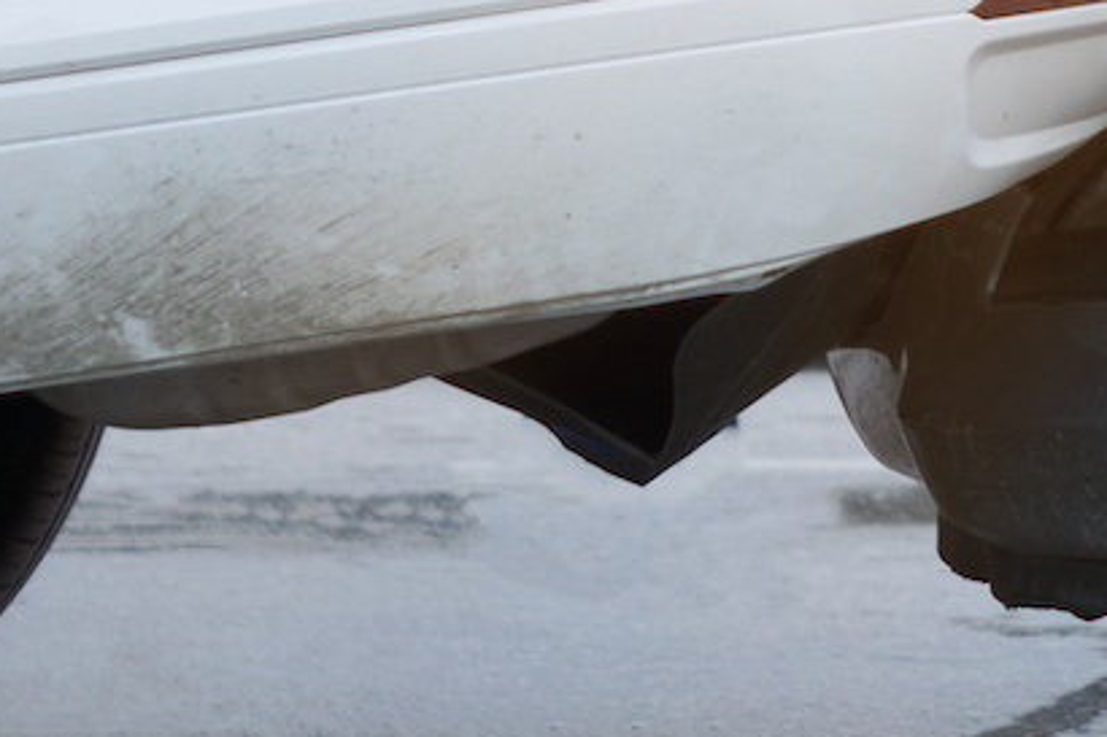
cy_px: 19
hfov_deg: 5.0
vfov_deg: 3.3
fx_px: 12694
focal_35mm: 413
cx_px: 1172
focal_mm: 51.8
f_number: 2.8
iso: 100
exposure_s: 1/50
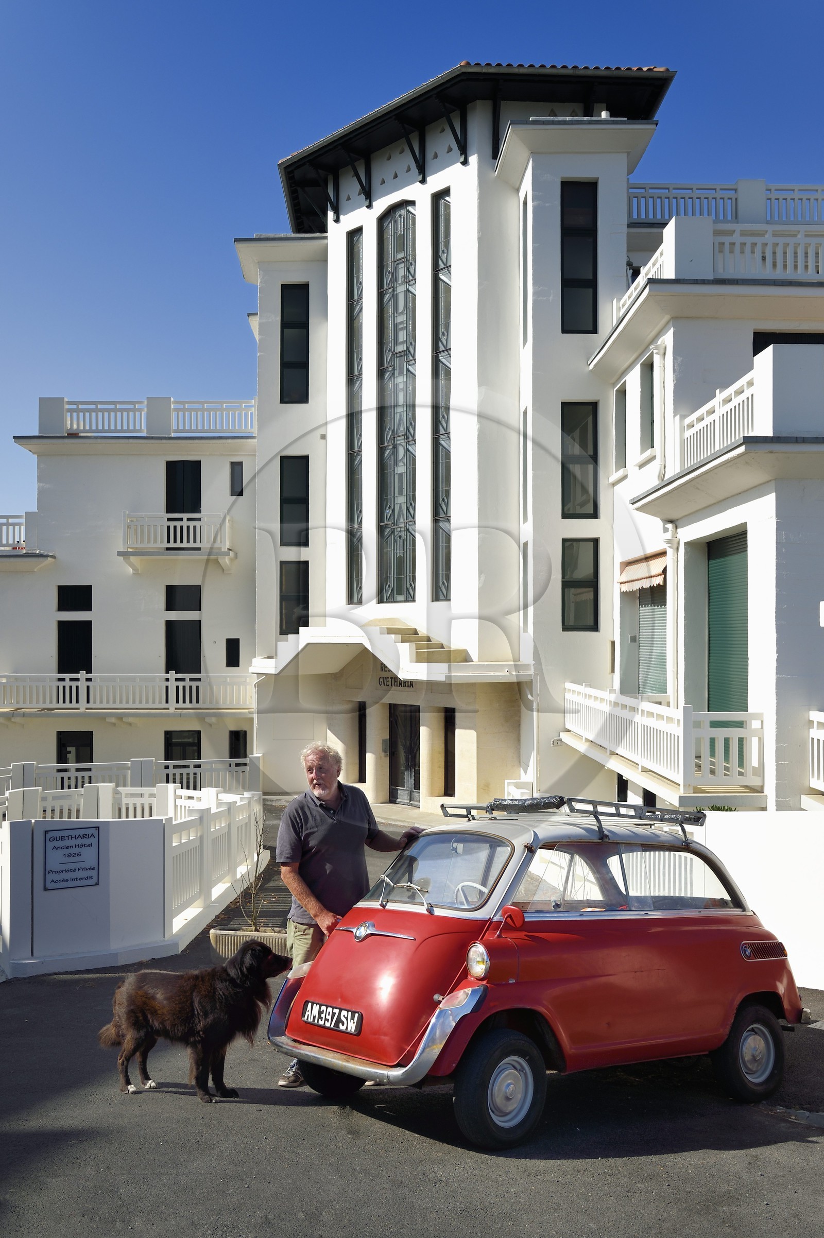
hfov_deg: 42.3
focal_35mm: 31
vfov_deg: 60.3
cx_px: 412
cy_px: 619
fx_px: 1065
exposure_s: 1/250
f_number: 13
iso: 200
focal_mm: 31
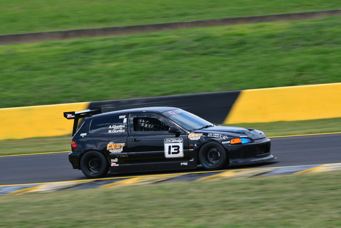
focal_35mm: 360
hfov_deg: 5.7
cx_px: 170
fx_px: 3411
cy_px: 114
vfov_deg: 3.8
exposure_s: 1/320
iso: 320
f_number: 13
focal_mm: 240
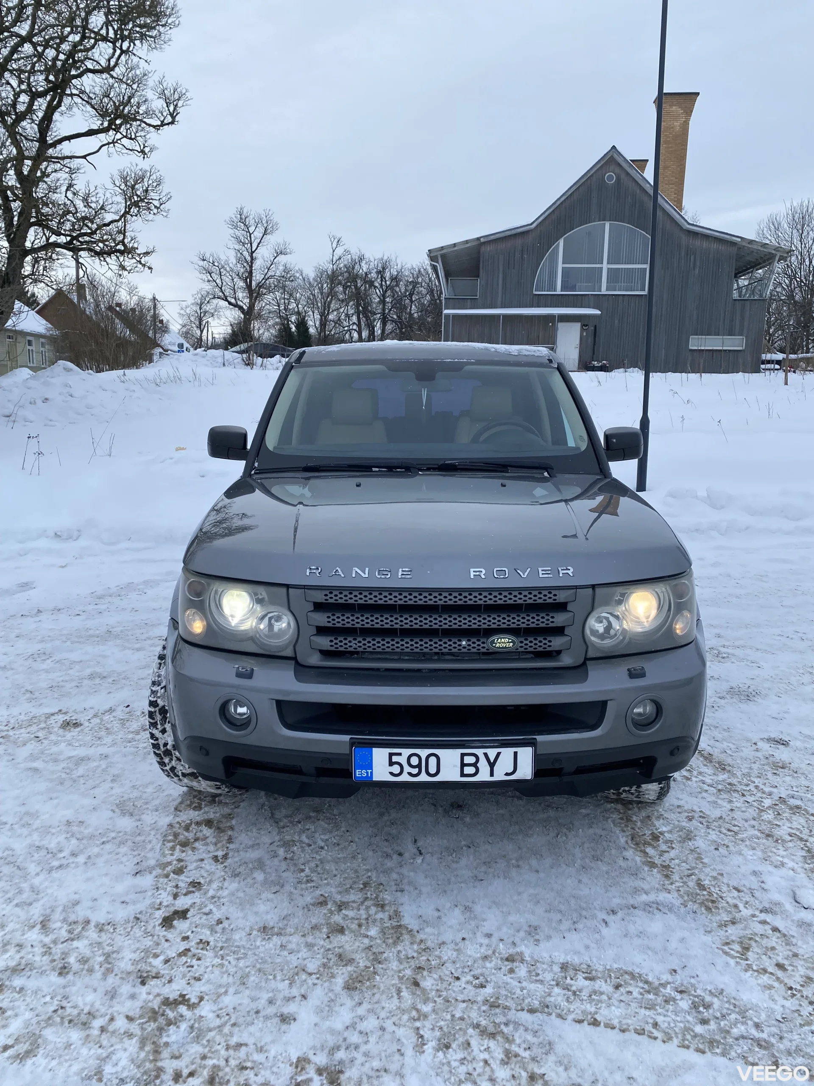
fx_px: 815
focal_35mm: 26
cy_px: 543
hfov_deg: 53.1
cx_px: 407
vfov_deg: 67.3
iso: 32
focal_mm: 4.25
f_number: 1.8
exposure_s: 1/1072
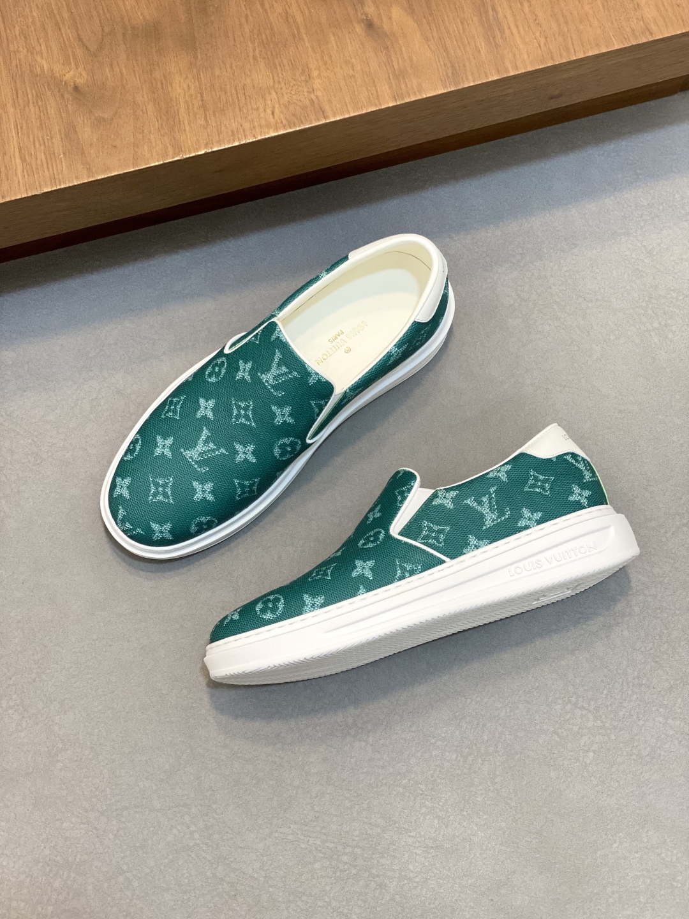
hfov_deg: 28.0
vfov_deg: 36.8
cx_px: 344
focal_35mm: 52
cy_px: 460
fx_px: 1380
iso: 125
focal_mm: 6
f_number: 2
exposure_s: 1/100
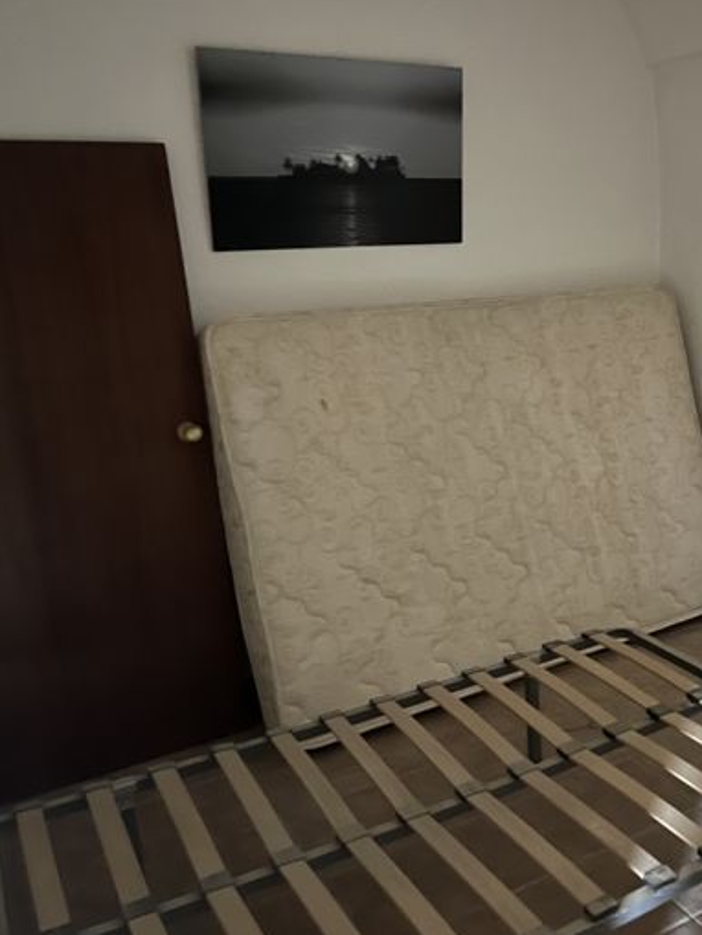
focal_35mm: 36
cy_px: 457
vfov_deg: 51.3
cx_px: 587
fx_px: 973
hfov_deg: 37.8
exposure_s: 1/13
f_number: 1.6
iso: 640
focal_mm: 5.1
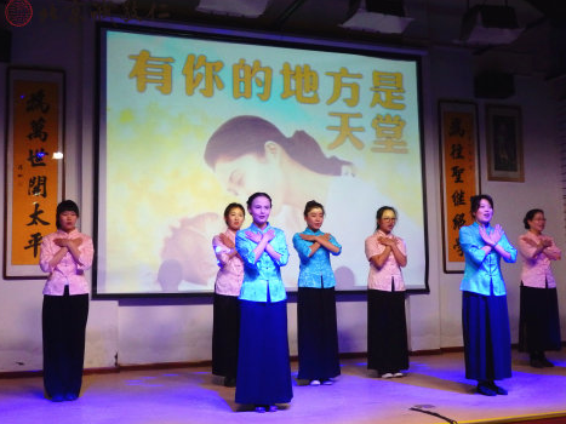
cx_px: 291
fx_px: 687
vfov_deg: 34.3
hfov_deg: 44.8
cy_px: 211
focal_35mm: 42
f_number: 3.7
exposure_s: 1/60
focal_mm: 7.3
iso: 800
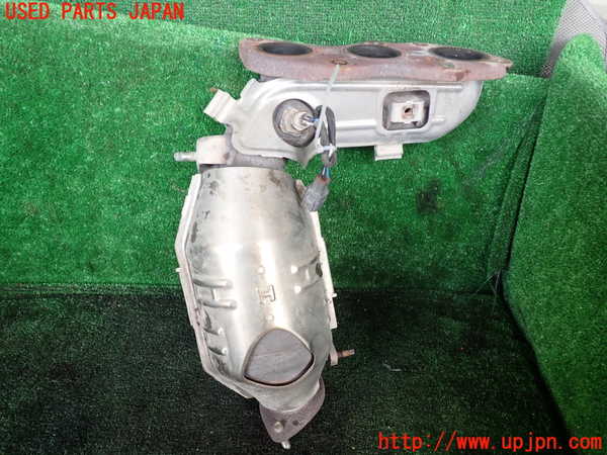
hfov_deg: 60.0
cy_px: 228
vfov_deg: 46.8
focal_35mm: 30
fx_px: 526
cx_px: 304
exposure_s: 1/60
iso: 100
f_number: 2.3
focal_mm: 5.4
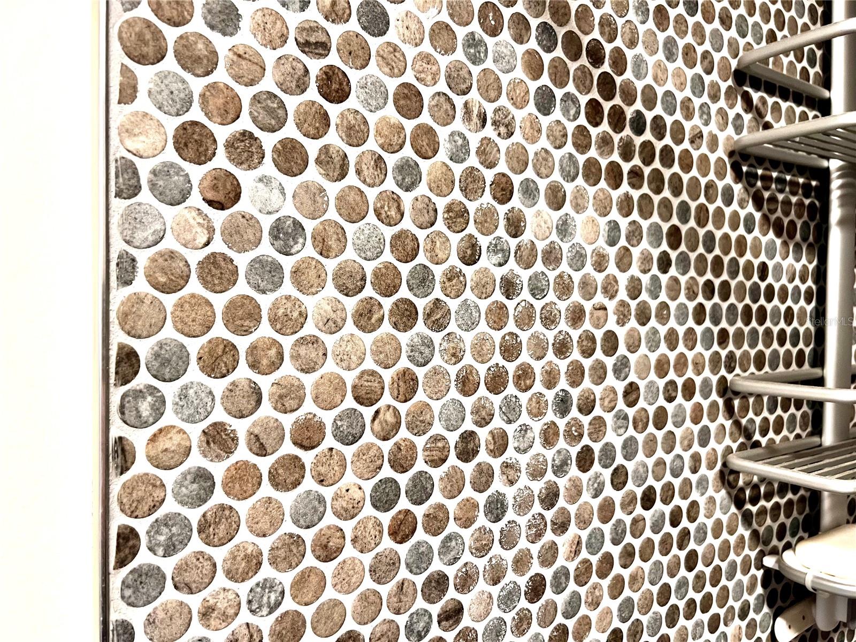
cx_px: 428
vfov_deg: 53.1
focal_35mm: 26
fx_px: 643
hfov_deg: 67.3
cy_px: 321
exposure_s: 1/60
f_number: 1.5
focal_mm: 5.7
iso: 100
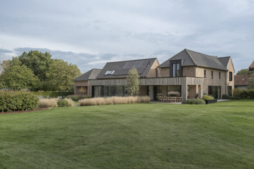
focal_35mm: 33
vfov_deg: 39.9
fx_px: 233
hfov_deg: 57.2
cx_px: 127
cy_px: 84
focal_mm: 22
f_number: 7.1
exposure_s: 1/45
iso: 160
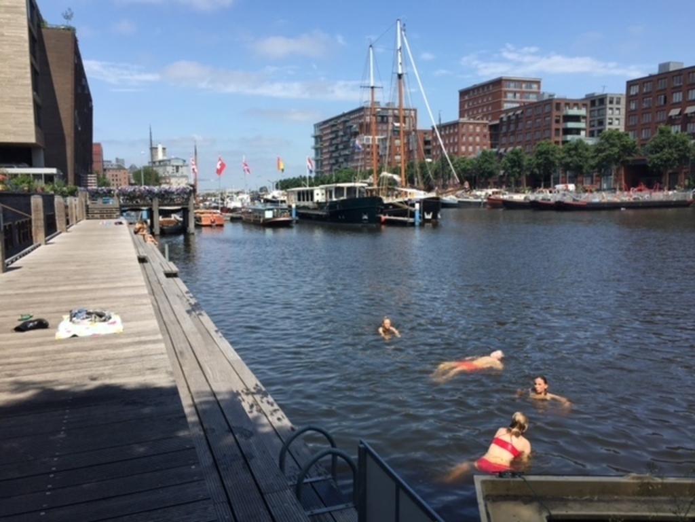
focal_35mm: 29
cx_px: 348
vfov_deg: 48.2
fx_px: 582
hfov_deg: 61.7
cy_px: 261
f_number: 2.2
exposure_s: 1/1582
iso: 32
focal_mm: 4.15
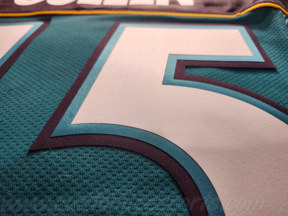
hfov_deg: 73.9
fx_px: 191
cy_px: 108
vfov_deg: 58.9
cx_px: 144
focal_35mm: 23
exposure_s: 1/120
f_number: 1.8
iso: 100
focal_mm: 5.54
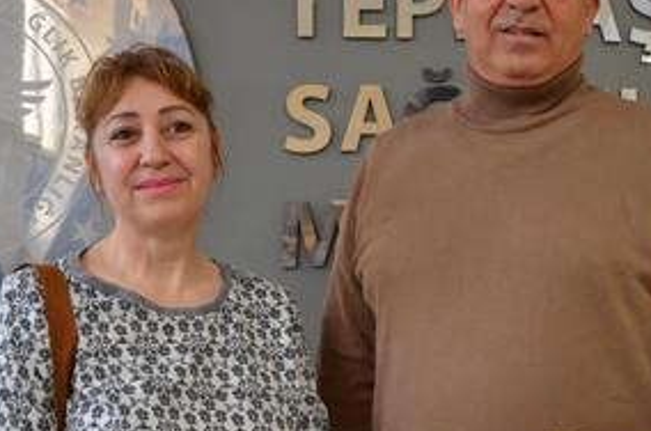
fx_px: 1299
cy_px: 268
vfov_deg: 18.8
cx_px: 391
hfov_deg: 28.1
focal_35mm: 72
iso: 640
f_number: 4
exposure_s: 1/60
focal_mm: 22
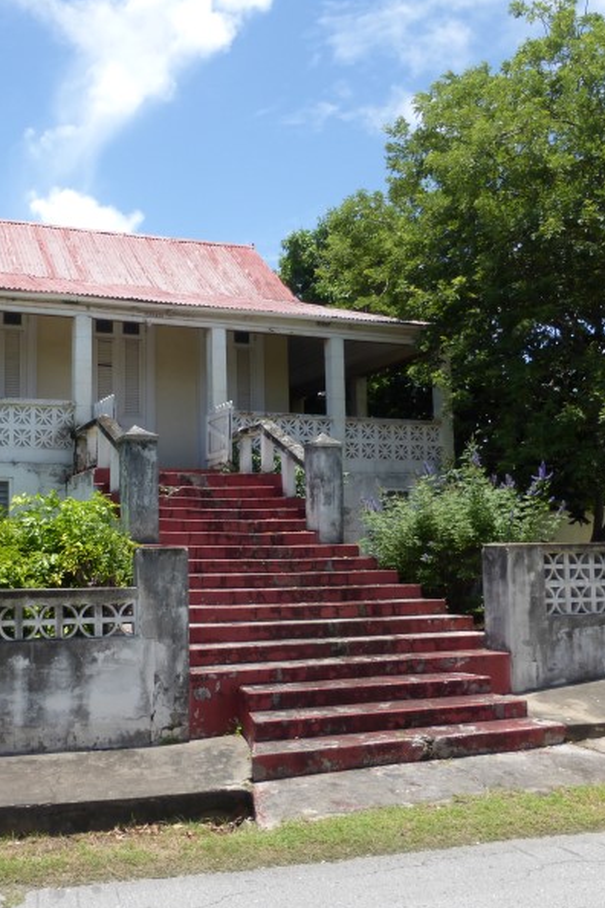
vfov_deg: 54.4
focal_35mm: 35
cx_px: 159
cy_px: 456
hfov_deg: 37.0
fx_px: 882
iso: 100
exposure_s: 1/640
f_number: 4
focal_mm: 4.3
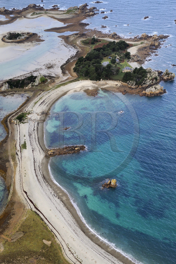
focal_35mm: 45
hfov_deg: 29.8
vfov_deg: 43.6
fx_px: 331
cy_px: 132
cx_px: 88
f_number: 7.1
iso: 1000
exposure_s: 1/800
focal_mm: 45
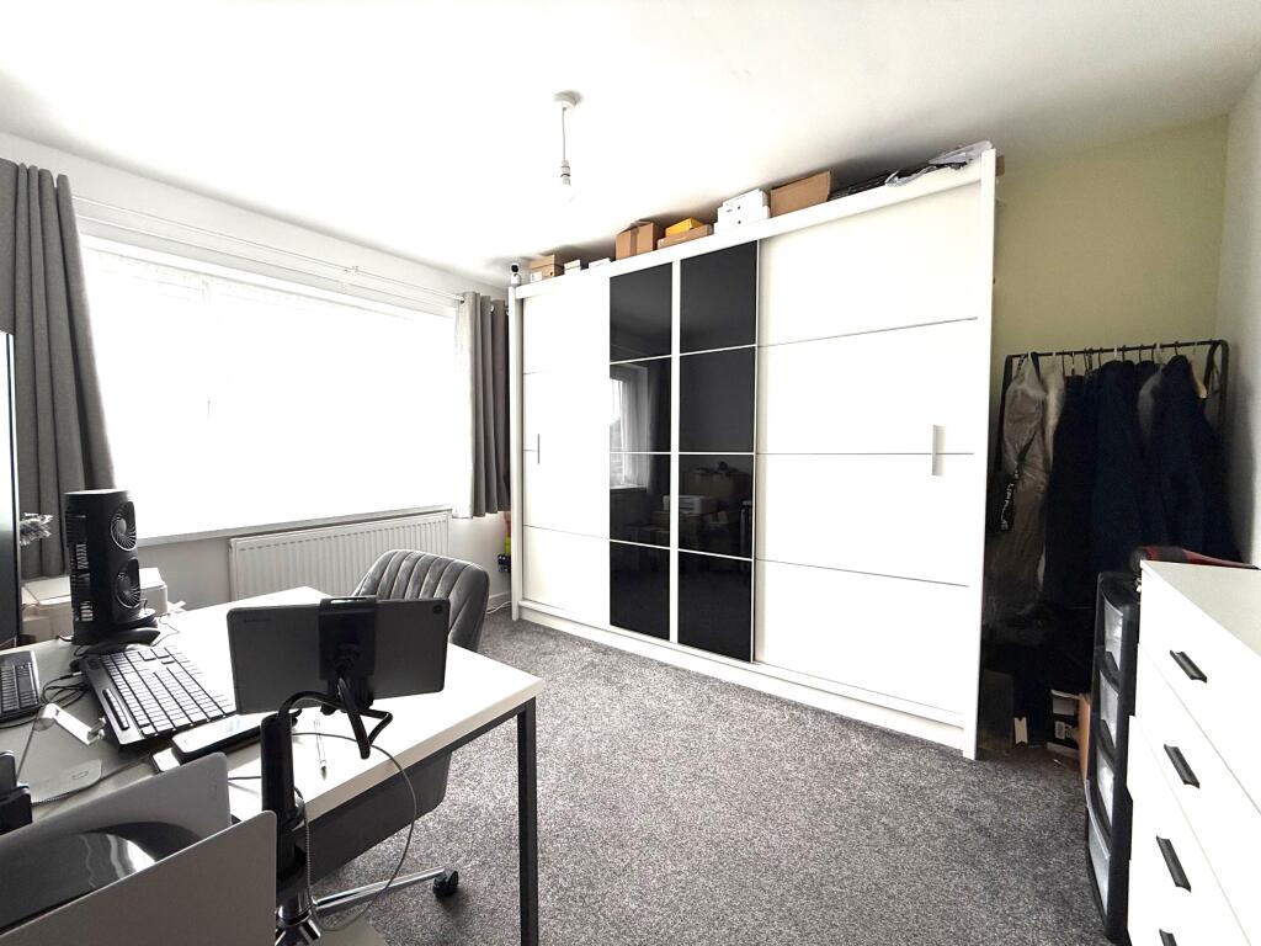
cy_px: 473
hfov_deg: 102.1
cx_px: 630
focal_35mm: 14
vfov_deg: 85.7
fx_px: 510
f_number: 2.2
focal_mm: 2.22
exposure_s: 1/99
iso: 100
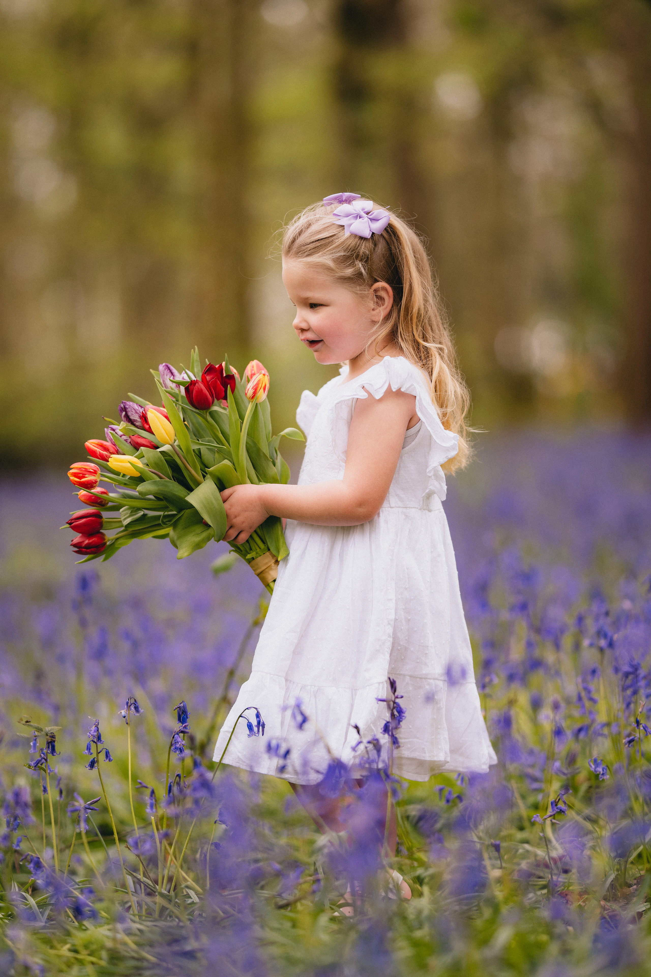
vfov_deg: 15.2
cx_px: 326
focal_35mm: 135
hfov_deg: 10.2
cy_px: 488
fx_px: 3662
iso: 100
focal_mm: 135
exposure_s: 1/400
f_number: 1.8
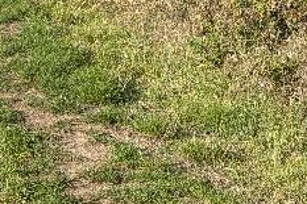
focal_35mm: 150
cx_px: -140
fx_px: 1278
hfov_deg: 13.0
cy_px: -49
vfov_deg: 9.0
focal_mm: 6.76
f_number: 1.78
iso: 64
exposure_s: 1/3096
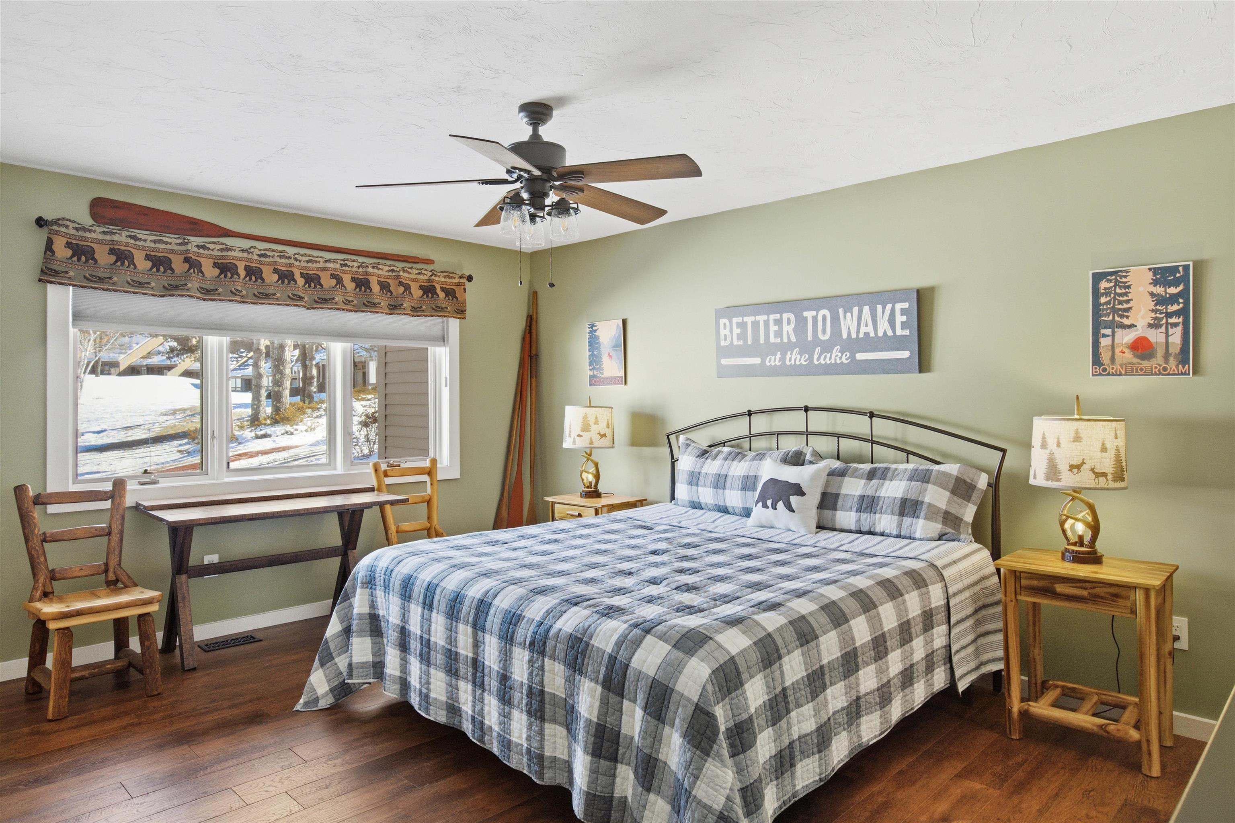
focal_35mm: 22
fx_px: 755
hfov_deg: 78.6
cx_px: 618
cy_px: 412
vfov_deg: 57.2
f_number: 8
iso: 1250
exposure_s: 1/2000
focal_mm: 22
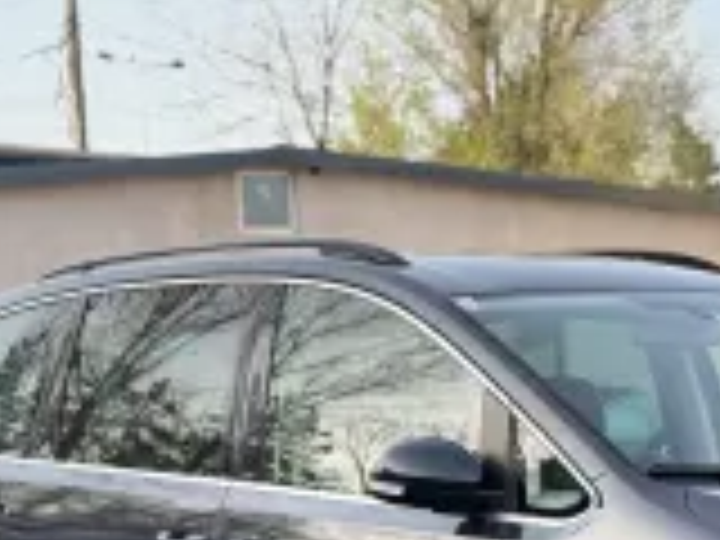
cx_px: 612
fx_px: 2246
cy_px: 603
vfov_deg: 13.4
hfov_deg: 18.0
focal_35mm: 108
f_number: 1.78
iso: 64
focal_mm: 6.76
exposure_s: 1/507
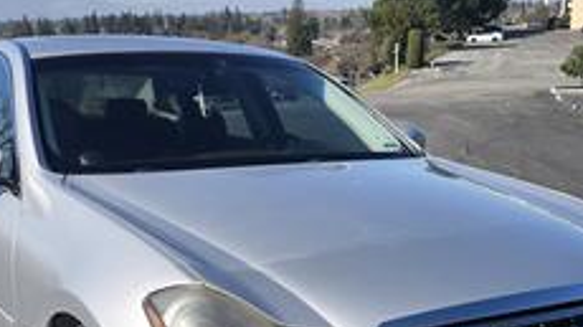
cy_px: 335
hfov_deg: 37.9
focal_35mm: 55
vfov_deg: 21.0
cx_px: 276
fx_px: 850
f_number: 1.7
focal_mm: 6.3
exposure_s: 1/713
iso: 12
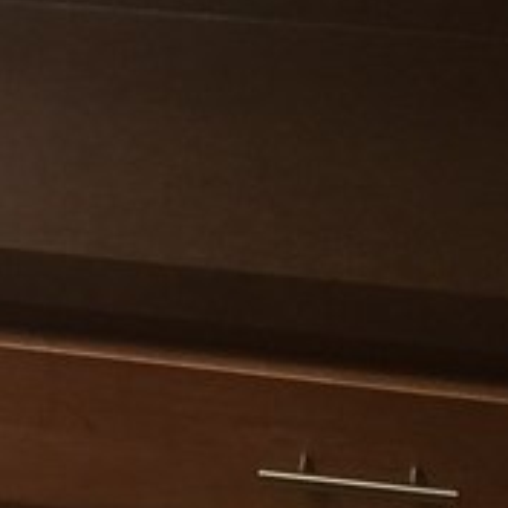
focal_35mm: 149
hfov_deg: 11.5
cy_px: -393
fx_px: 2474
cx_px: -95
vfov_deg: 11.0
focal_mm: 4.15
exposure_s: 1/30
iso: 50
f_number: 2.2
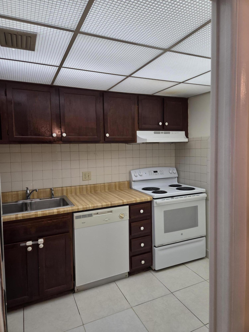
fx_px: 221
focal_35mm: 23
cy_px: 166
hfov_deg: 58.9
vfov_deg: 73.9
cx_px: 124
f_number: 1.8
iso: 160
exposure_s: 1/120
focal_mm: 5.4
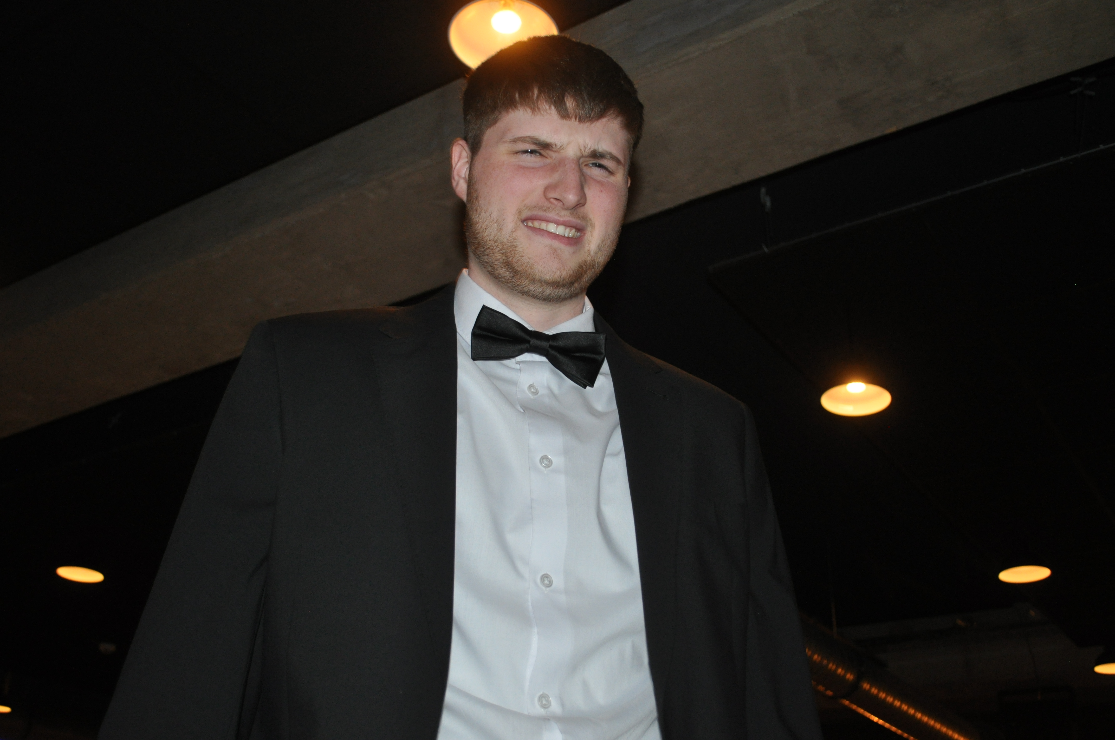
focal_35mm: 36
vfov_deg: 36.8
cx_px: 558
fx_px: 1114
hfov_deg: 53.2
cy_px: 370
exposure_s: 1/60
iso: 800
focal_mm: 24
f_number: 4
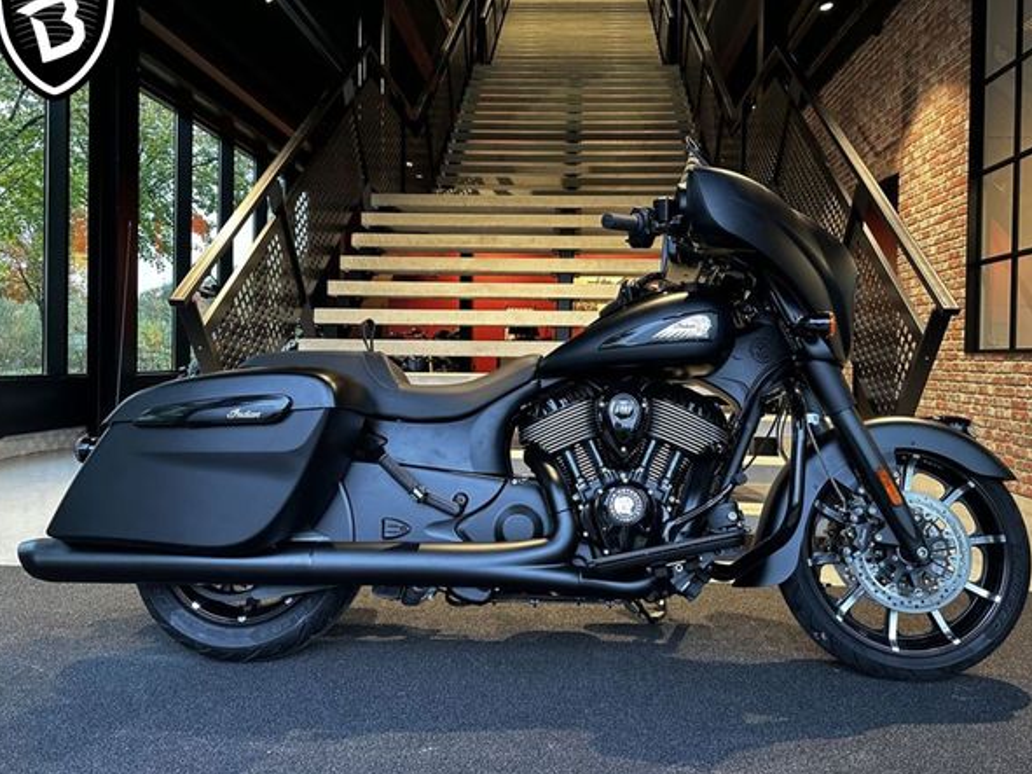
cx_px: 547
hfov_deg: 67.3
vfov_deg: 53.0
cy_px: 360
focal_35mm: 26
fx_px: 775
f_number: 1.78
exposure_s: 1/60
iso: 320
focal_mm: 6.86
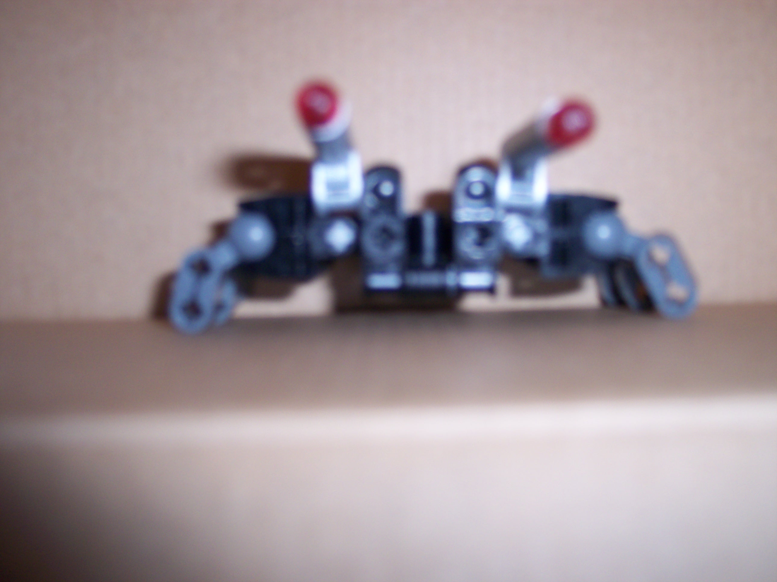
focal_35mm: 38
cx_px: 388
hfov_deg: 49.0
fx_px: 852
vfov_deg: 37.7
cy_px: 291
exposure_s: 1/30
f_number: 2.8
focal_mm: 8
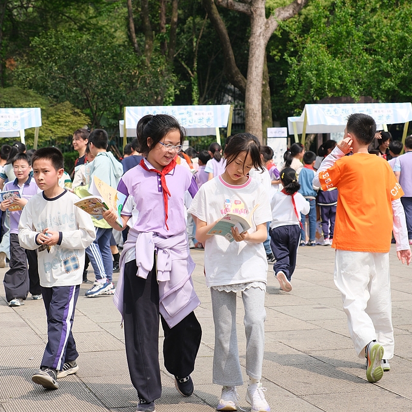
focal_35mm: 96
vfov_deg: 18.1
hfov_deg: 18.1
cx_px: 197
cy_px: 206
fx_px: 1293
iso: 320
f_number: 4
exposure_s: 1/1700
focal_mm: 50
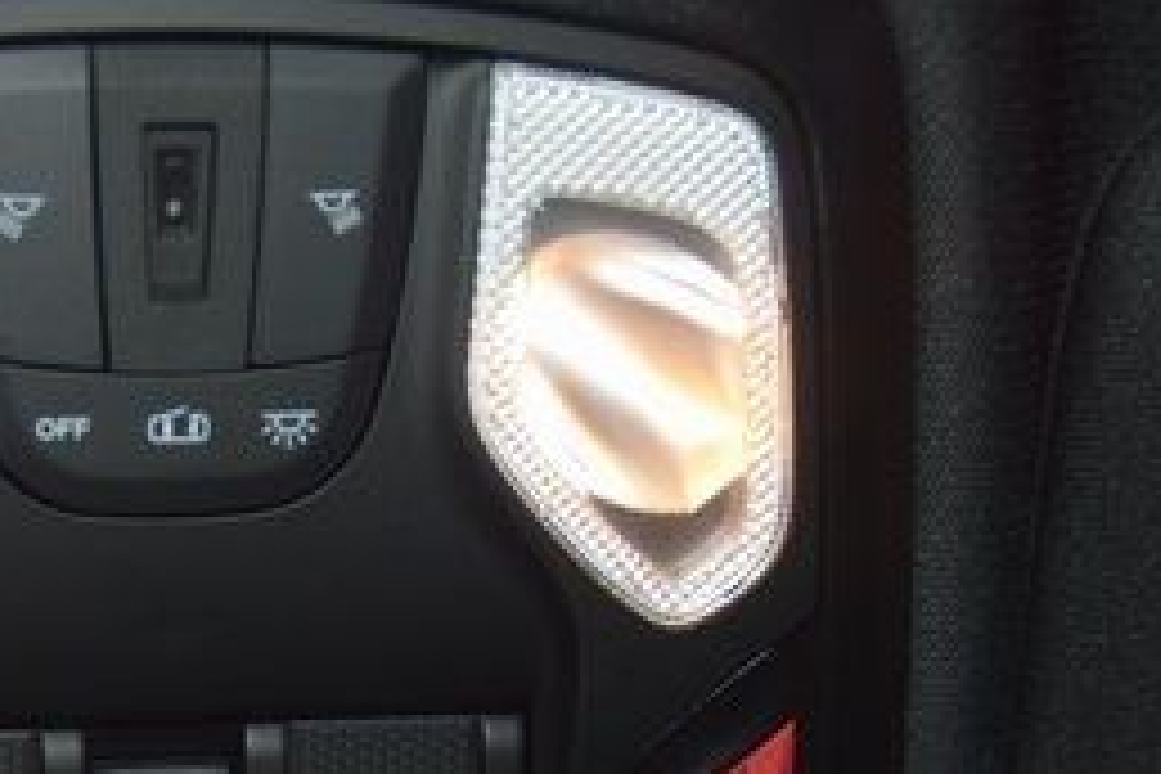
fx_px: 2644
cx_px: 166
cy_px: 808
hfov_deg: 24.2
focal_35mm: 82
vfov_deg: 16.3
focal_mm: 22
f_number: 3.5
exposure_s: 1/80
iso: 320
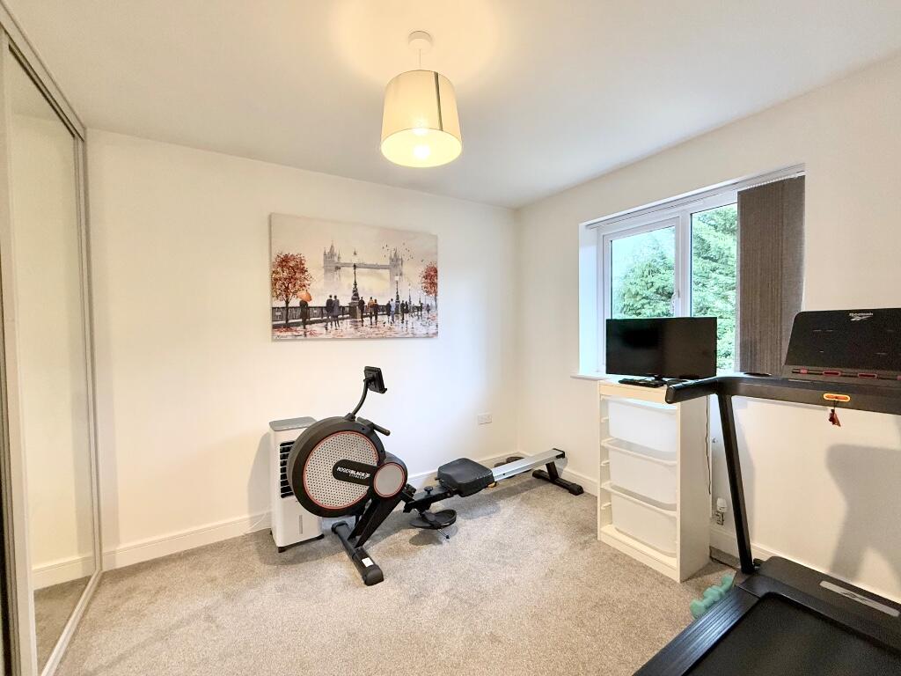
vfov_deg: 85.7
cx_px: 450
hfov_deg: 102.1
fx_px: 364
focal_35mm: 14
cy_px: 338
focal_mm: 2.22
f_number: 2.2
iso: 320
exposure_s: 1/50
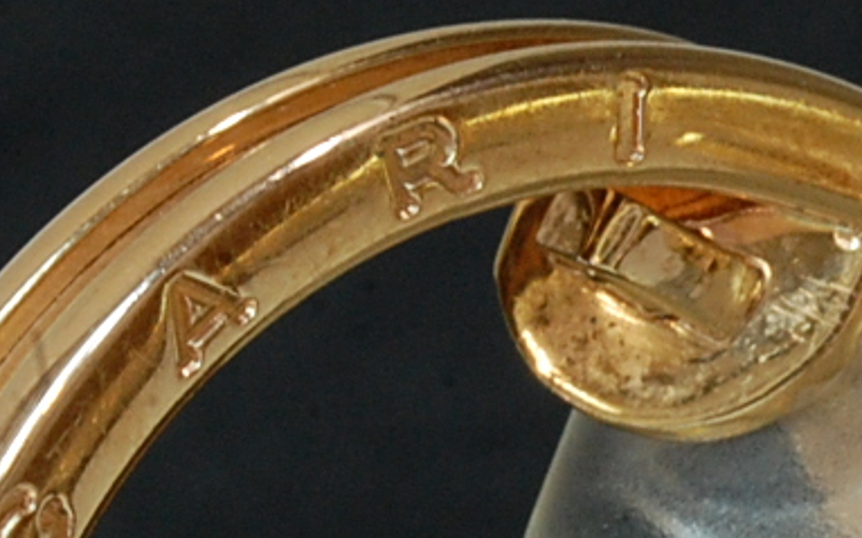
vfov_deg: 2.4
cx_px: 1049
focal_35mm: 540
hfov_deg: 3.9
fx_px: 12680
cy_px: 990
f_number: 22
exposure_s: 1/8
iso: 800
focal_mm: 90
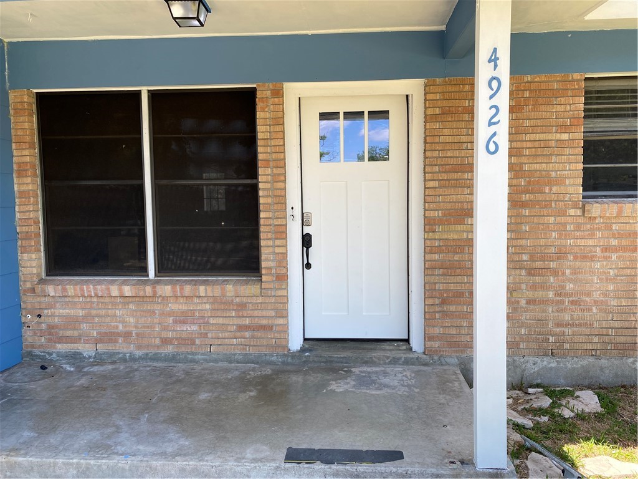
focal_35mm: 26
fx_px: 479
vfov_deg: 53.1
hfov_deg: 67.3
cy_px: 240
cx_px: 319
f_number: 1.8
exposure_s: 1/616
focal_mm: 4.25
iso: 32
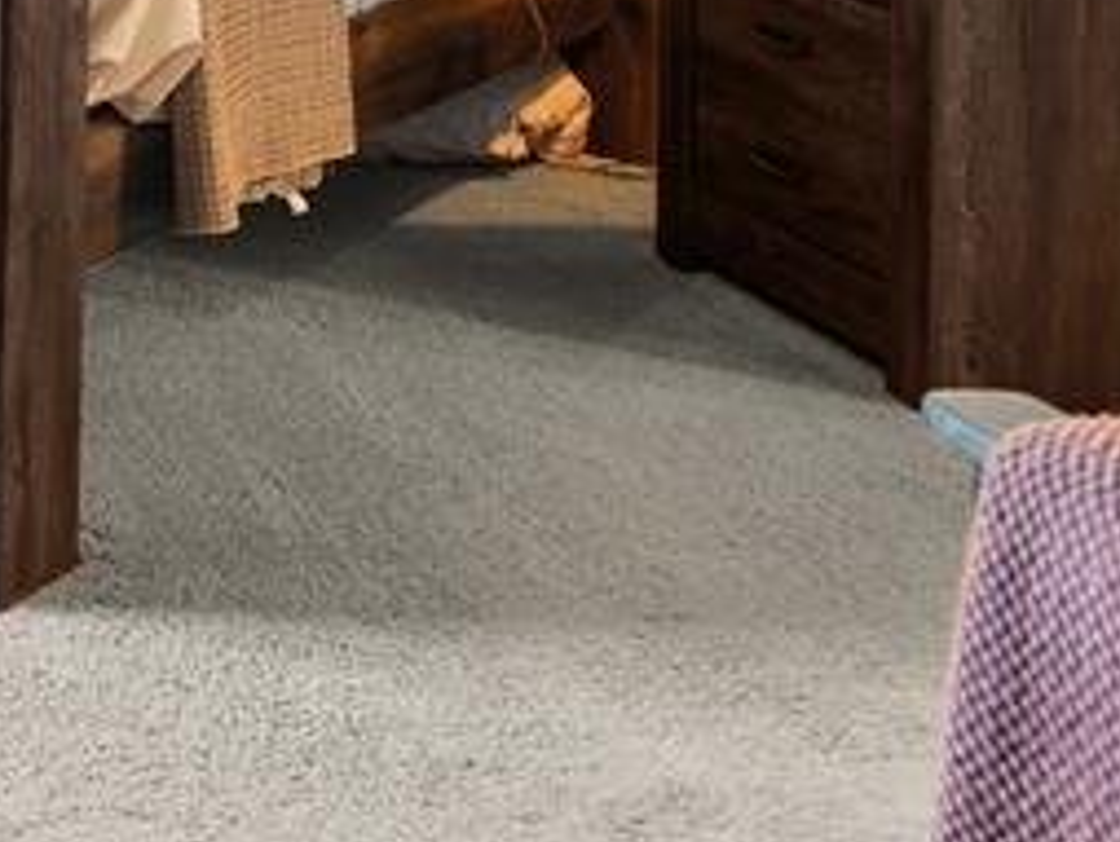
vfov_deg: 20.0
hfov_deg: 24.0
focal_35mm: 62
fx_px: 2008
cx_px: -591
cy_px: -472
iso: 200
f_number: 6.3
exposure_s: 1.3
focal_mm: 16
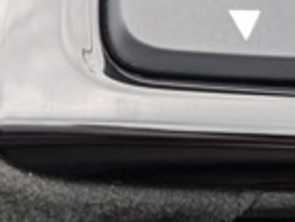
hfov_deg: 7.0
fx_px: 2395
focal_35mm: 281
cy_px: -159
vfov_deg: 5.2
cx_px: 379
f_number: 1.68
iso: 229
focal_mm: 6.9
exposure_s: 1/538
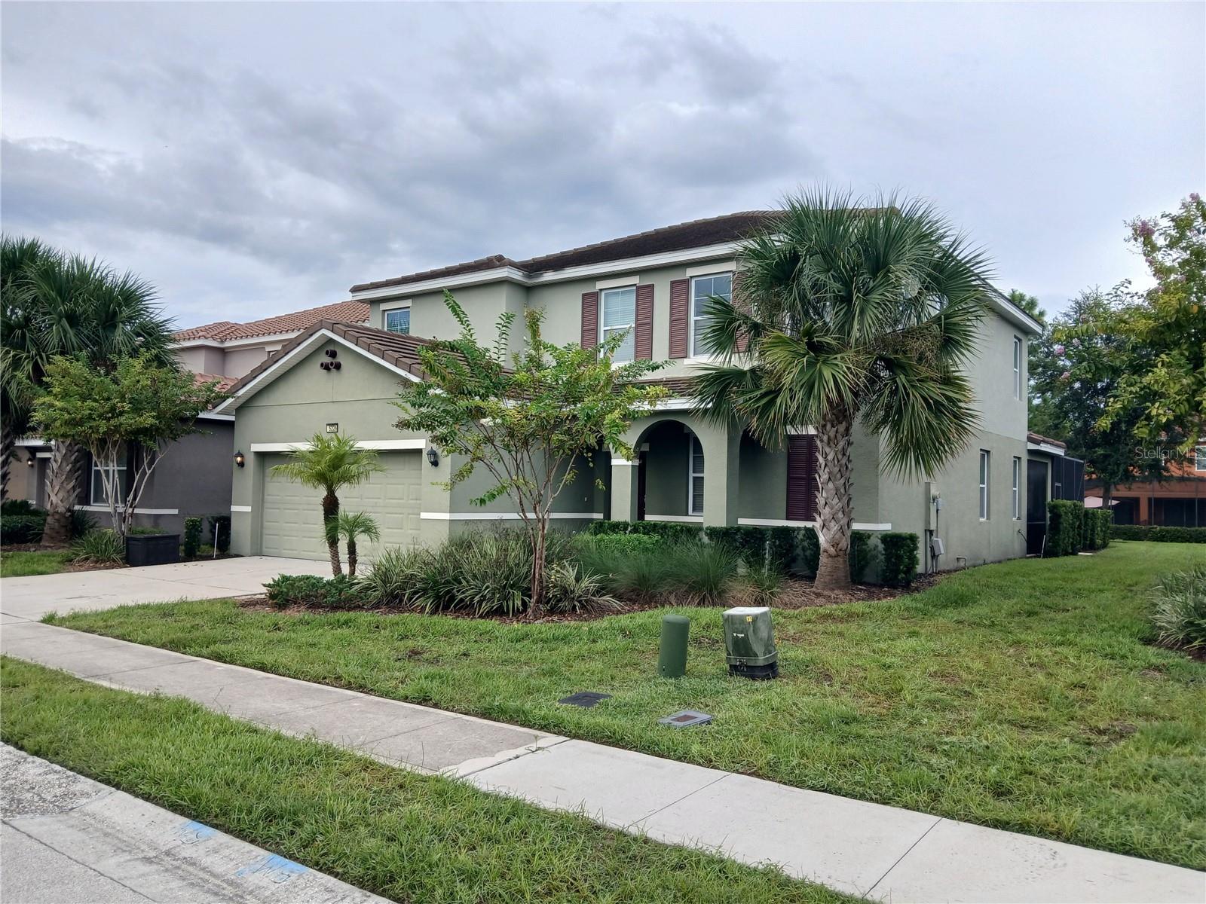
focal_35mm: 26
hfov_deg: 67.3
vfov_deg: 53.1
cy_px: 452
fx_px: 906
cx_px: 603
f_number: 1.8
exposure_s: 1/320
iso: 20
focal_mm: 3.98
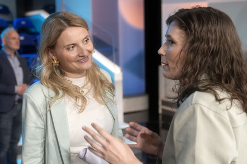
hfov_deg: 43.6
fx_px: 309
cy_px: 82
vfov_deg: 29.8
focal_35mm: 45
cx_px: 124
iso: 640
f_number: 2.2
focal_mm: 30
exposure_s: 1/80
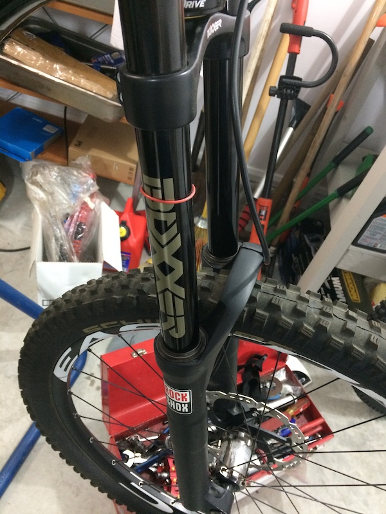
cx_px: 193
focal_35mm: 29
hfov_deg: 48.2
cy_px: 257
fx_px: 431
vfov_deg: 61.7
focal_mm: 4.15
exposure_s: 1/15
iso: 320
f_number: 2.2
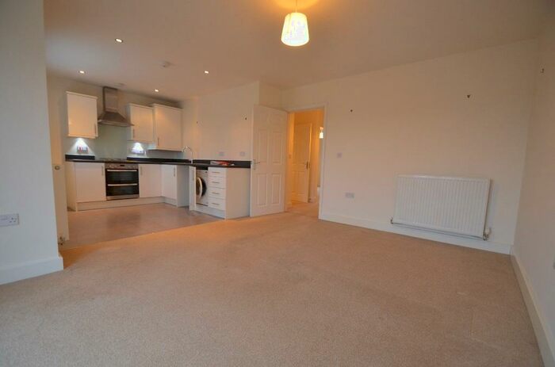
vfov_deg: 77.0
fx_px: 231
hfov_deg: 100.5
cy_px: 184
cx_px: 278
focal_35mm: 15
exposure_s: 1/60
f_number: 4
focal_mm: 10
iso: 800
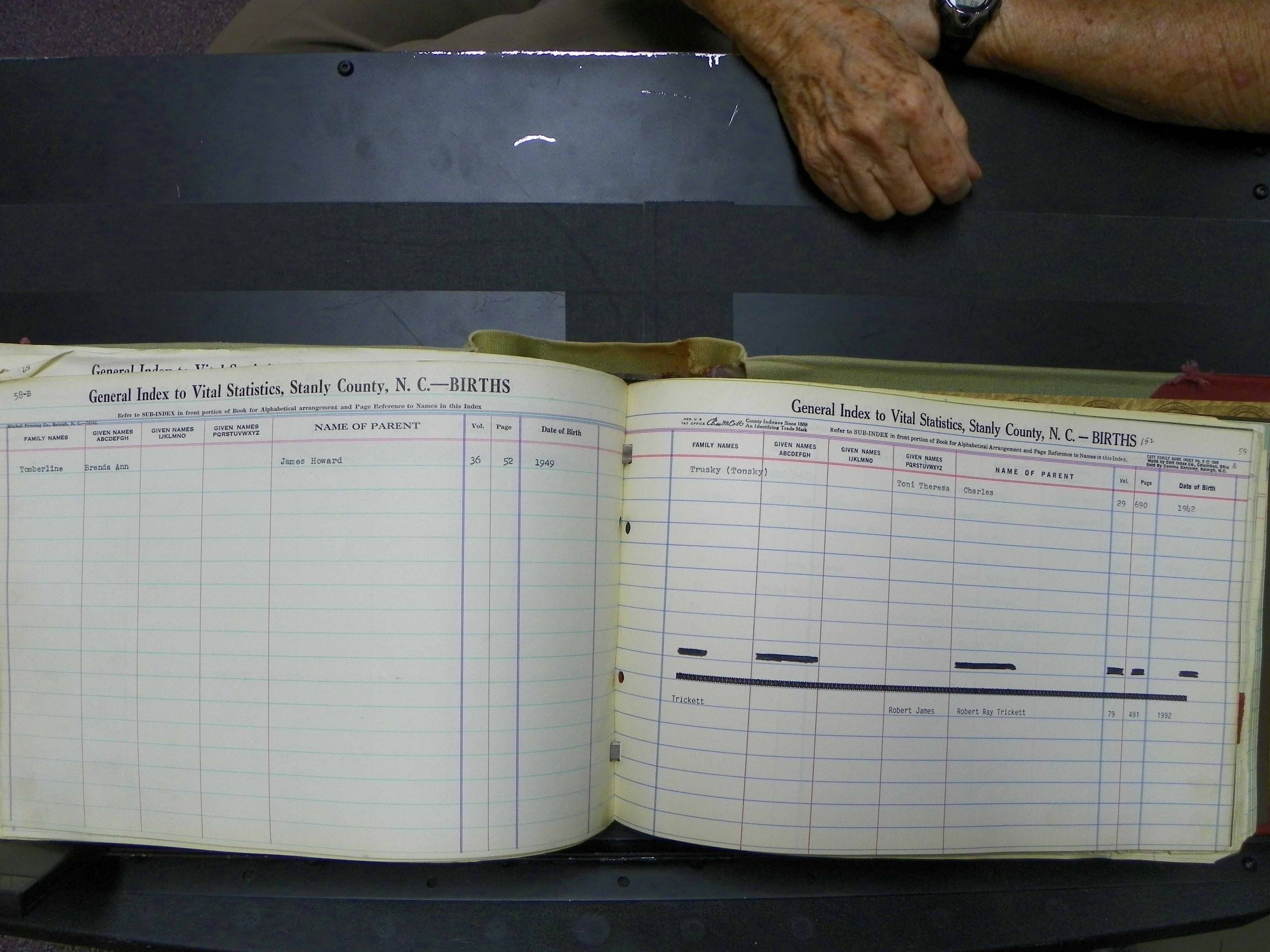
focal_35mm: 29
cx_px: 609
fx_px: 1064
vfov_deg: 48.2
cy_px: 503
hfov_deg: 61.6
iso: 100
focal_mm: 4.6
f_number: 2.8
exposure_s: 1/30
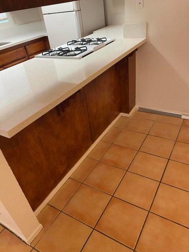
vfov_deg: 67.3
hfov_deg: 53.1
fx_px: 189
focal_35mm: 26
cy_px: 126
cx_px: 94
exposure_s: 1/60
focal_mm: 4.25
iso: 200
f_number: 1.8
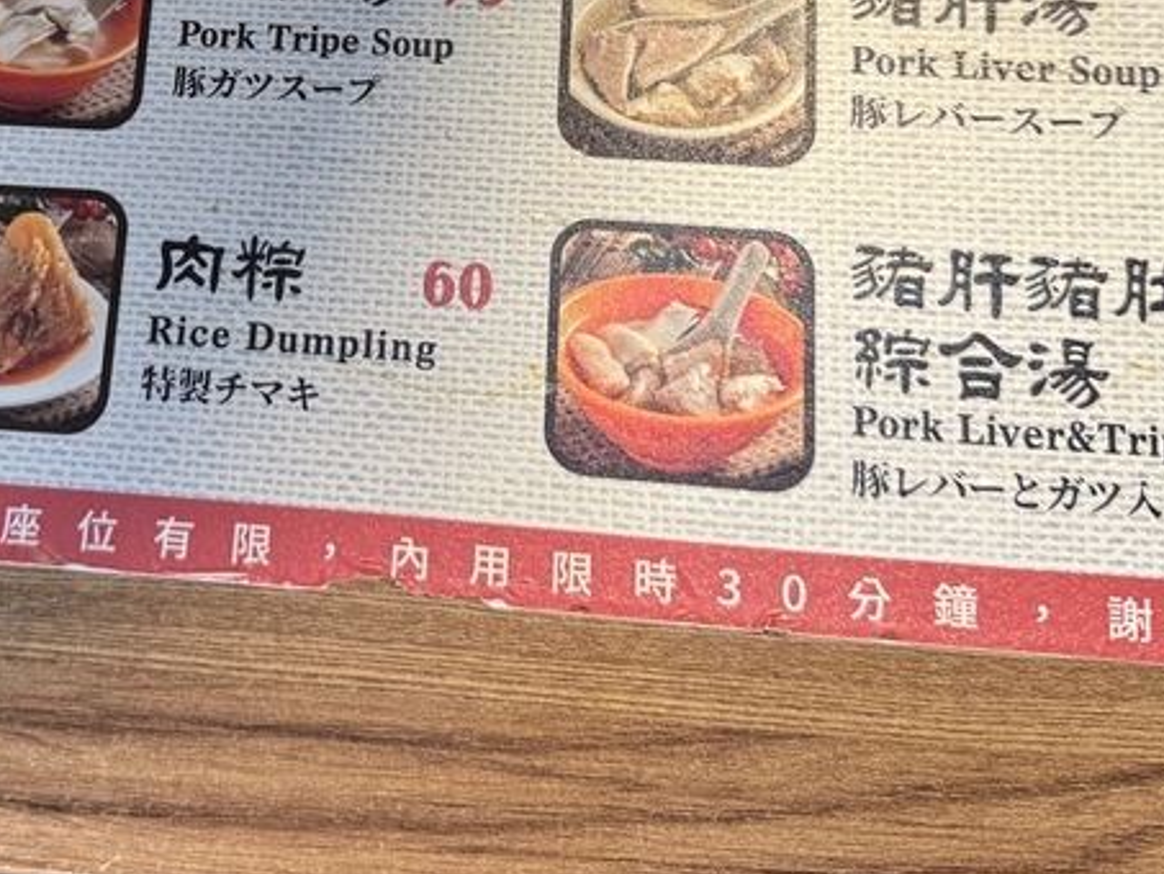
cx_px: 329
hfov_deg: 35.6
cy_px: -44
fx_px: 1783
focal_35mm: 53
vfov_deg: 25.8
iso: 320
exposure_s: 1/60
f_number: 1.78
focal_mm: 6.76
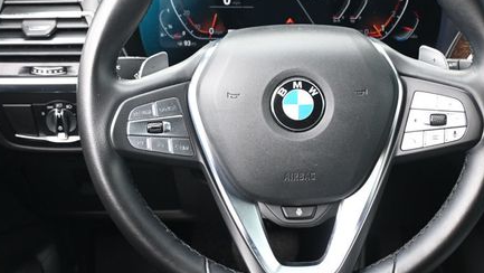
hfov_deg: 32.2
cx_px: 291
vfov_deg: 18.5
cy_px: 100
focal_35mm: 65
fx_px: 835
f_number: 4.5
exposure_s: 1/125
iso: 800
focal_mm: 28
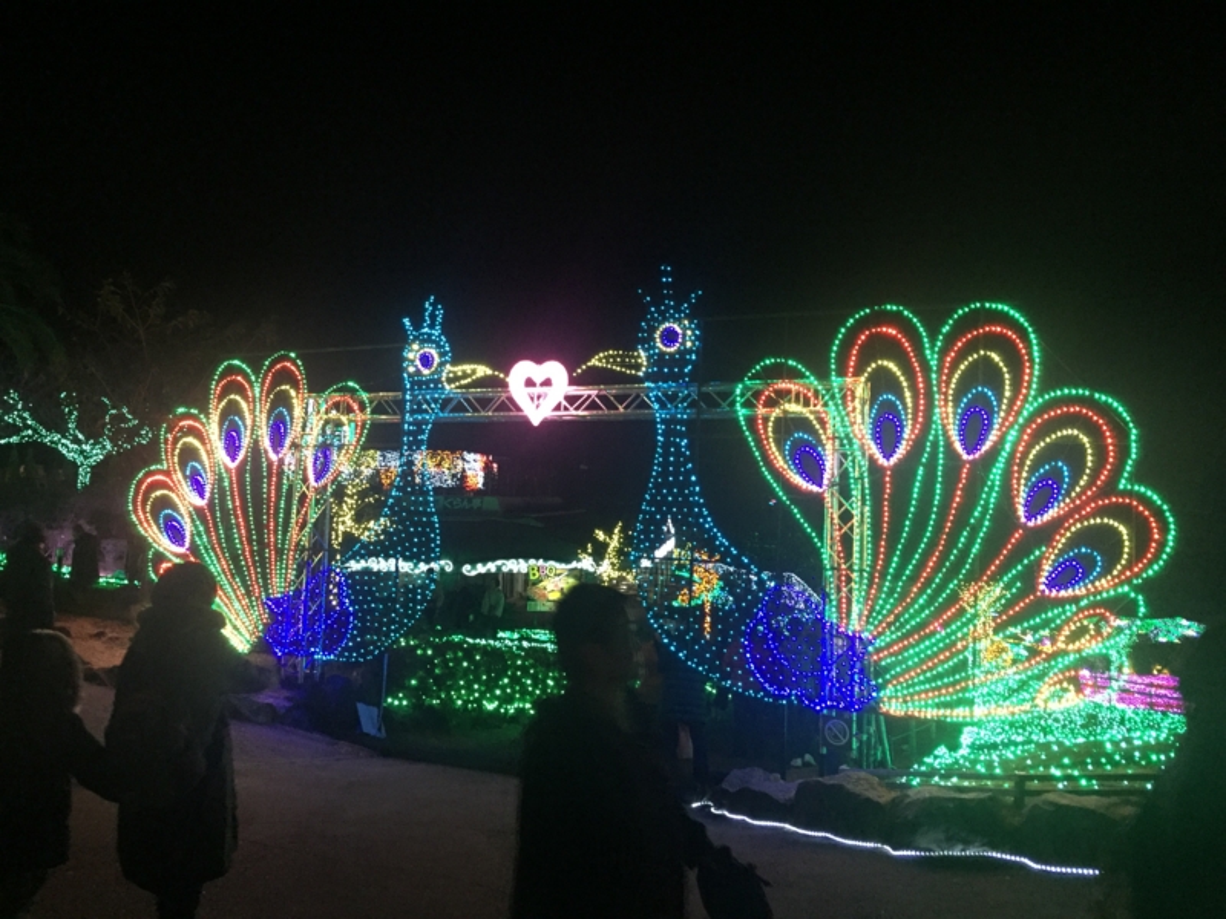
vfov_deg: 48.2
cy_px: 460
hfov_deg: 61.7
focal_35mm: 29
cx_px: 613
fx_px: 1027
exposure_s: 1/24
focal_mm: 4.15
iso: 250
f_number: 2.2
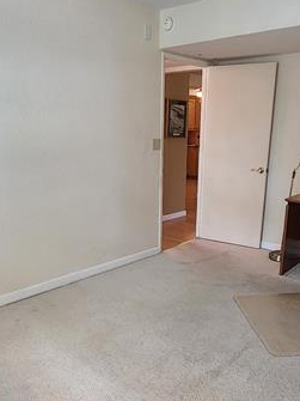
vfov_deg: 58.1
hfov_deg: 45.4
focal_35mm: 31
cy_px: 230
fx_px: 358
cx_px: 163
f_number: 2.2
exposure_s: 1/60
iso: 250
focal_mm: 1.13
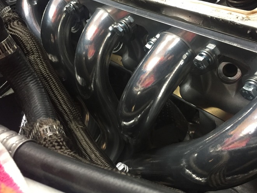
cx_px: 143
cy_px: 87
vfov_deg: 40.6
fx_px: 260
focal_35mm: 35
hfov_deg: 52.5
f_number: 2.2
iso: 200
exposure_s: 1/30
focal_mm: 4.15
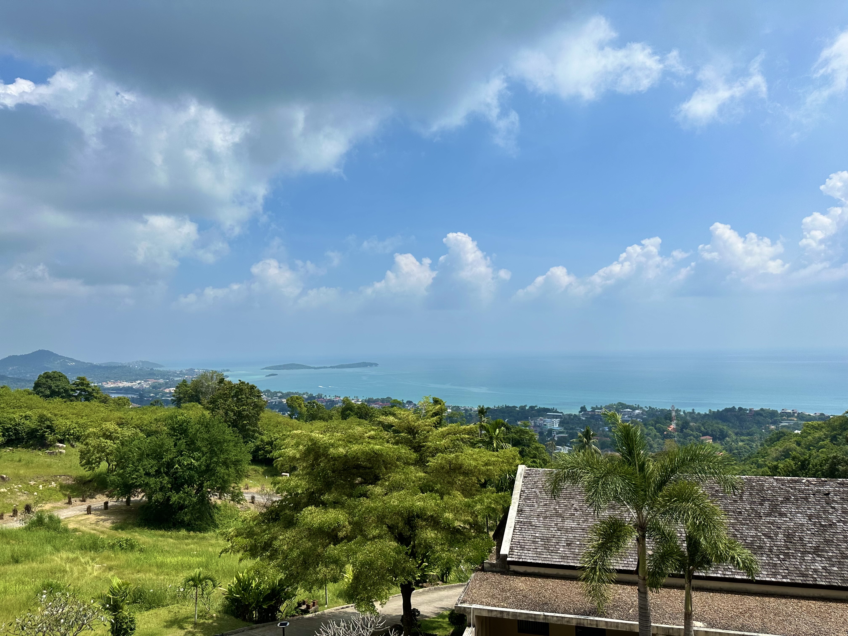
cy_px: 318
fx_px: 588
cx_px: 424
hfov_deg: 71.6
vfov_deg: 56.8
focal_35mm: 24
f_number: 1.78
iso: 80
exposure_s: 1/8929
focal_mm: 6.86
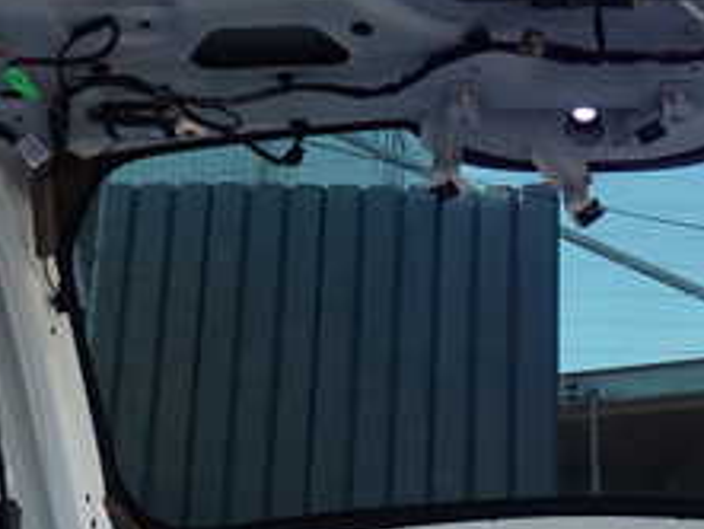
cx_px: 596
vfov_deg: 17.0
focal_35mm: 87
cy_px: 239
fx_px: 1770
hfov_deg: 22.1
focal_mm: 5.79
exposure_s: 1/80
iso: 100
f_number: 3.2
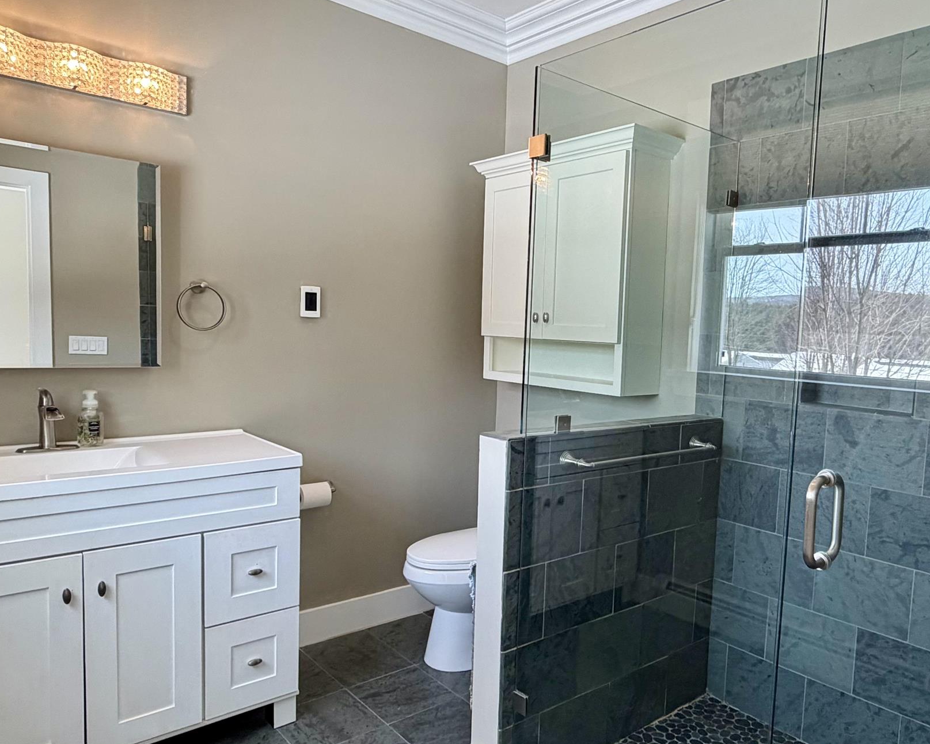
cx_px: 548
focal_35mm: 26
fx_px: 716
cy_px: 392
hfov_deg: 65.5
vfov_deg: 54.9
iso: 160
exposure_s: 1/120
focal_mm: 2.22
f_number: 2.2
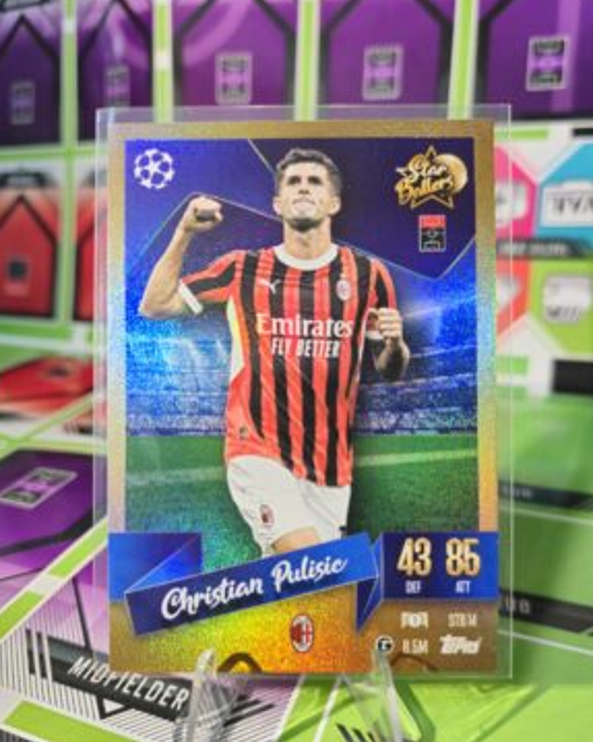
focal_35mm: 25
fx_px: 549
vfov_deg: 68.0
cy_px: 403
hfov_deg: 56.8
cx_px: 293
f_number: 1.8
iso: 500
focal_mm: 5.4
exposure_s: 1/30
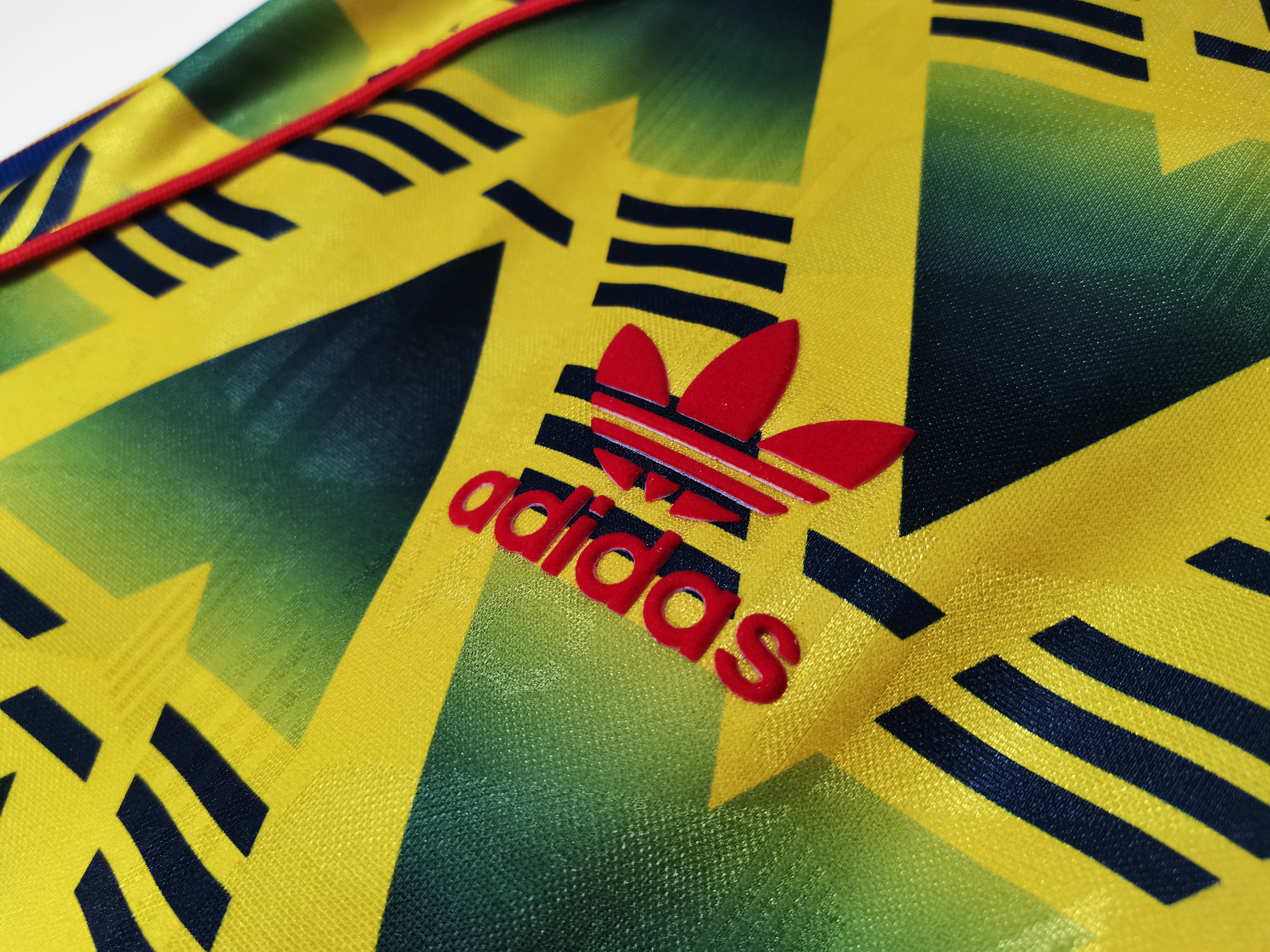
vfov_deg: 53.1
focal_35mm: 26
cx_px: 635
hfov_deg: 67.3
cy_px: 476
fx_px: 954
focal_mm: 5.58
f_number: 1.8
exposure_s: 1/50
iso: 125
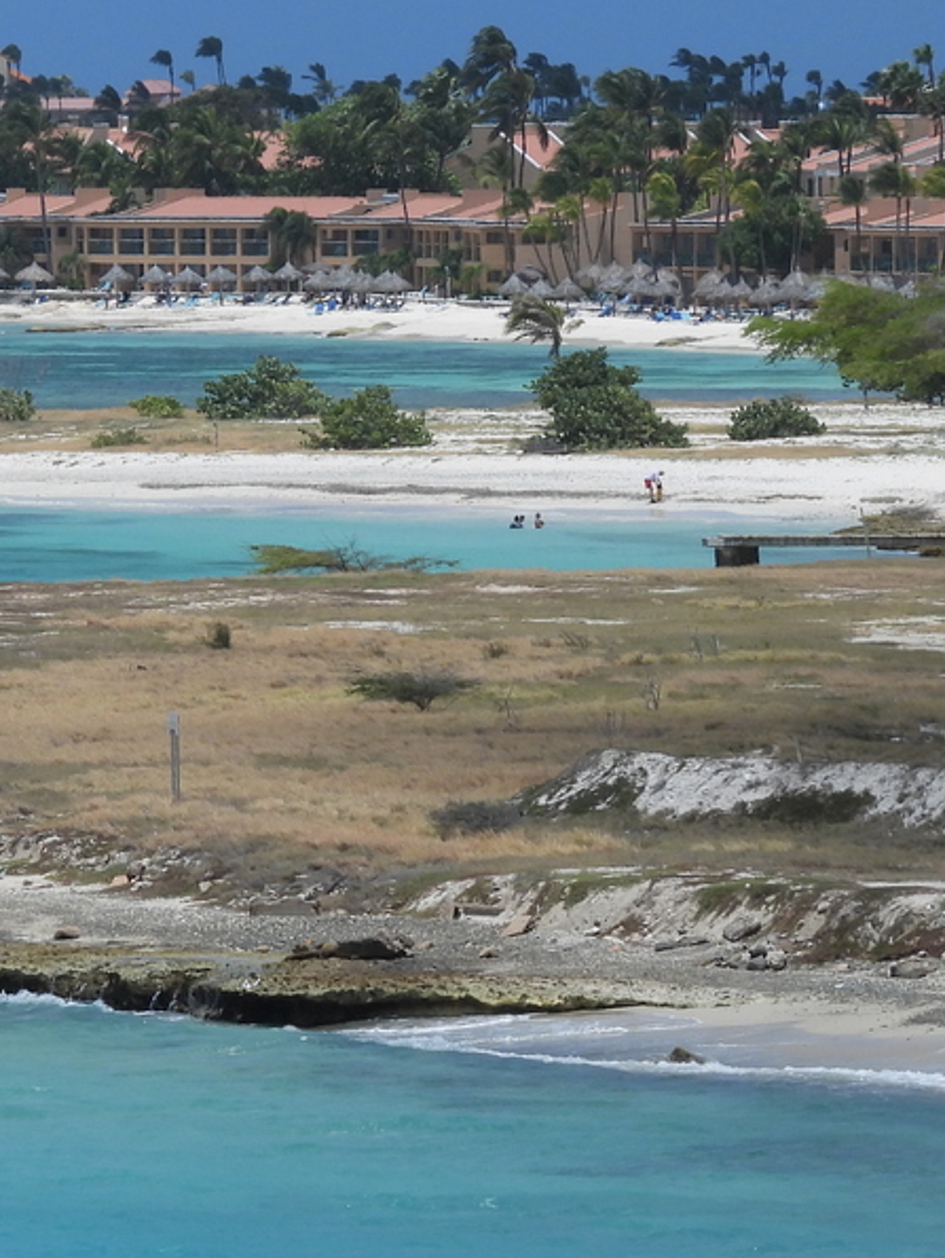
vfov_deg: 4.6
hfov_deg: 3.5
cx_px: -57
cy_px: 480
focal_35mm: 430
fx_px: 15635
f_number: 4.5
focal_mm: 35.7
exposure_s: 1/1600
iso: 100
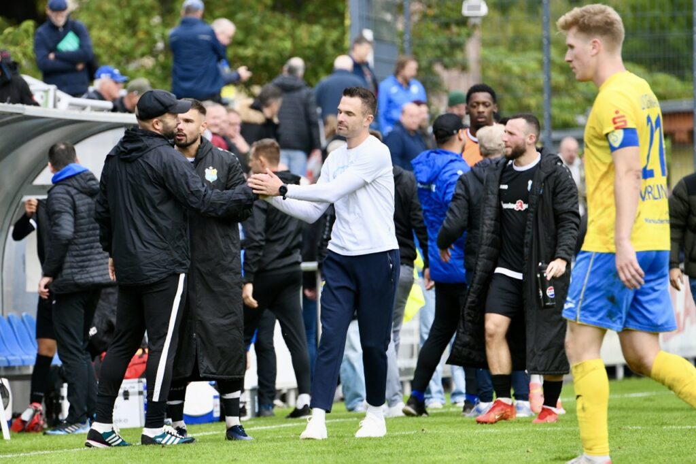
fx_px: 7730
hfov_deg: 5.2
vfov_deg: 3.4
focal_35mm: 400
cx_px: 348
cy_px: 232
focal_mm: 400
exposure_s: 1/1600
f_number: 7.1
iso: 2000
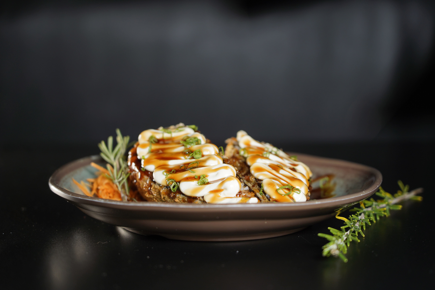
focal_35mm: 105
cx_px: 218
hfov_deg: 19.5
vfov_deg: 13.0
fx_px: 1269
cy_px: 145
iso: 200
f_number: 4
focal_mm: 105
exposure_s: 1/60
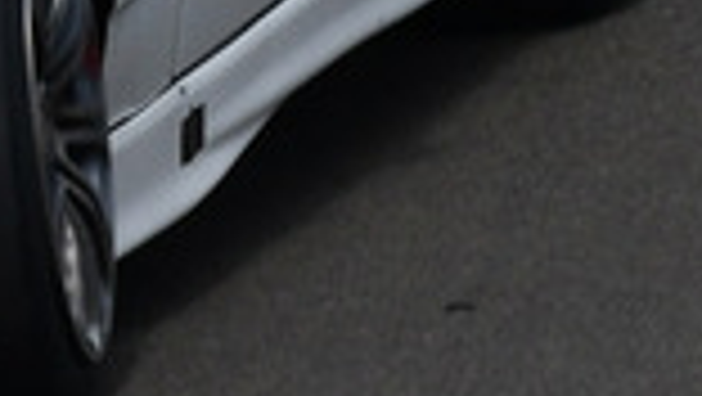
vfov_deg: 0.4
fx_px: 57148
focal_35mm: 3068
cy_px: -302
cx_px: -639
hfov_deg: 0.7
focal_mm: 380
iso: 320
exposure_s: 1/640
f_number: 10
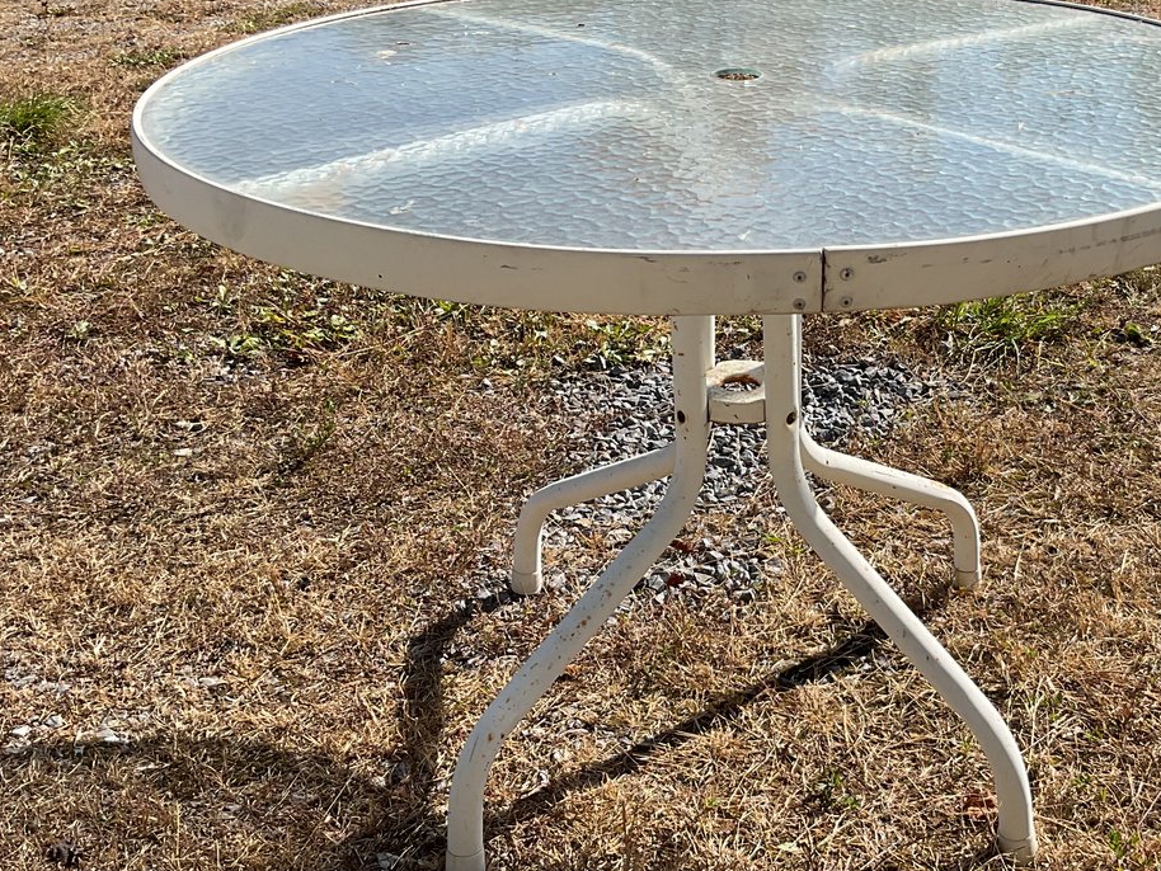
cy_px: 426
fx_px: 1610
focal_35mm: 48
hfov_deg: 38.9
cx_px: 831
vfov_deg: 30.3
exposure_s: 1/1534
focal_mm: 3
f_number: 1.8
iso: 16
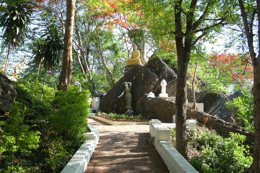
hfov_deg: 60.0
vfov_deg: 42.2
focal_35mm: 31
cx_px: 111
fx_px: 224
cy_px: 76
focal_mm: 18
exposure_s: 1/320
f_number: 3.6
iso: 200
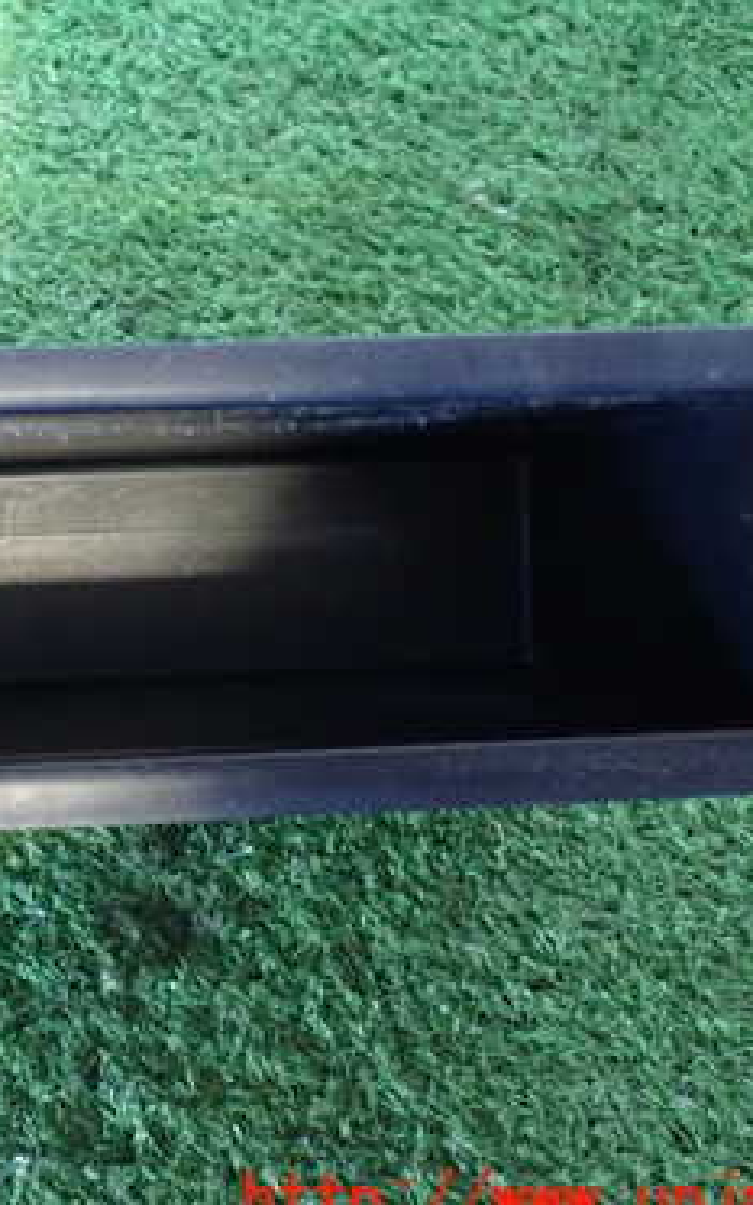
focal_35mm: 70
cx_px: 3
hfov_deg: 18.1
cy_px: 517
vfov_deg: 29.3
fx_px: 2299
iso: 800
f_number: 2.8
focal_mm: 7.31
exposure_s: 1/20
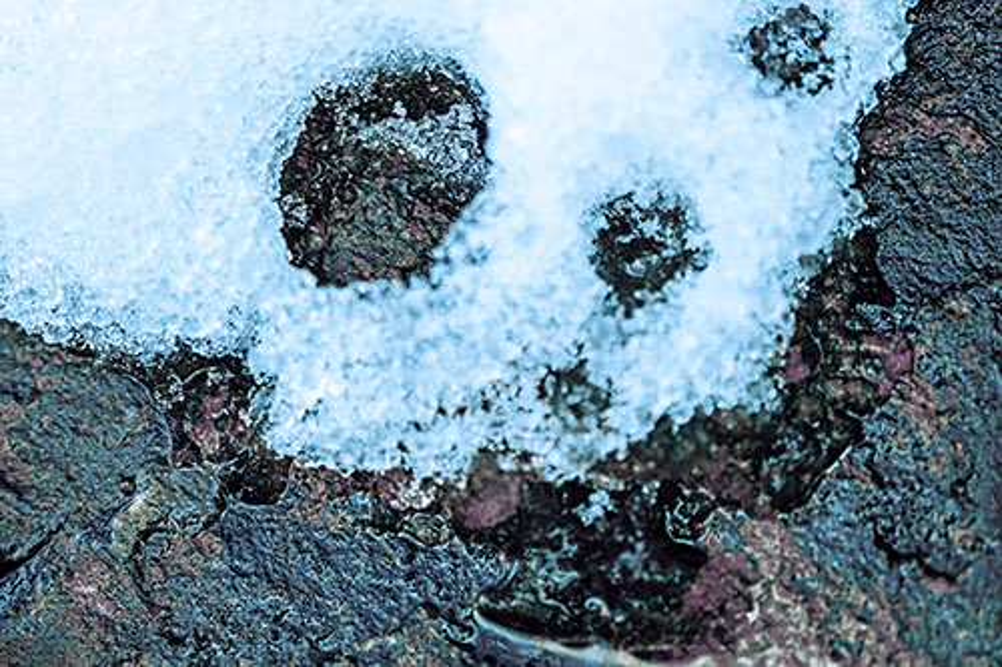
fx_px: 5843
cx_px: 501
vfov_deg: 6.5
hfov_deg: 9.8
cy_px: 334
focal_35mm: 210
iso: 720
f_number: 6.7
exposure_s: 1/250
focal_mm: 210
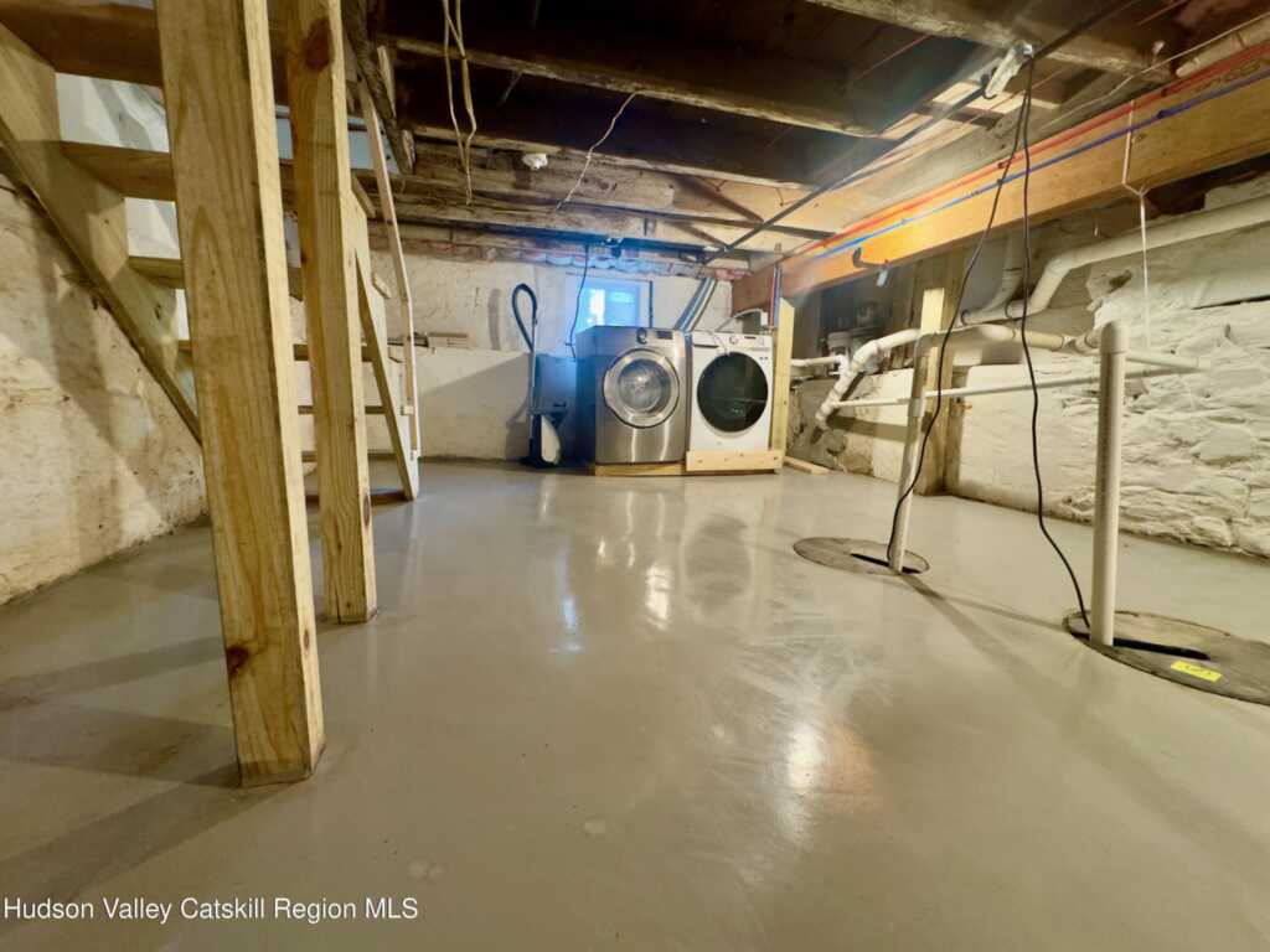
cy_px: 476
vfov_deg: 85.7
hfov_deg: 102.1
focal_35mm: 14
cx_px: 635
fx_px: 514
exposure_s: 1/60
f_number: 2.2
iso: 400
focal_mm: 2.22
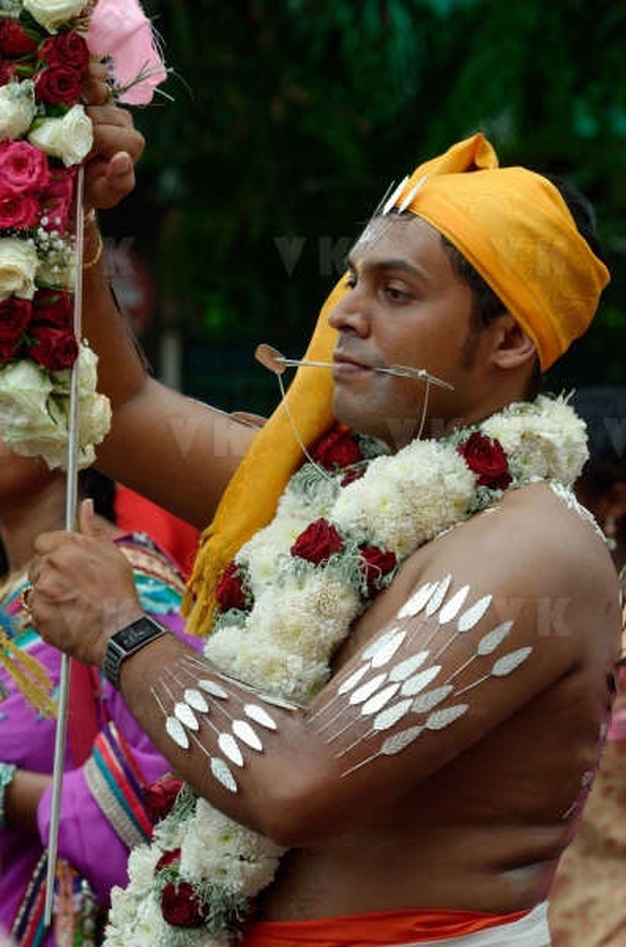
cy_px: 474
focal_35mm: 202
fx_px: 5309
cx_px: 313
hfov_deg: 6.7
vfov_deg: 10.2
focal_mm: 135
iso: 200
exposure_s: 1/400
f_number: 6.3
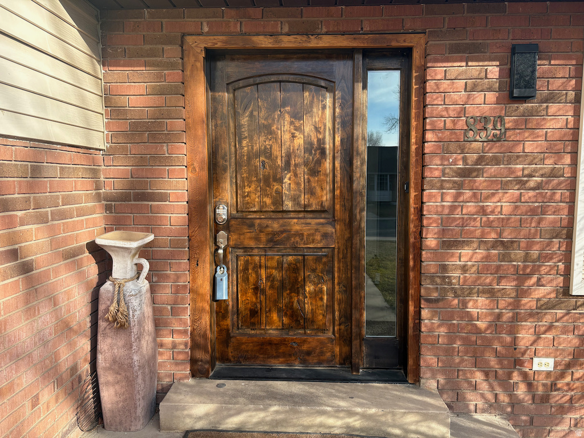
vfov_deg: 53.1
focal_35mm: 26
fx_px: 439
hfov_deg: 67.3
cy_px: 219
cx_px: 292
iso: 64
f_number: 1.6
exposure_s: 1/1064
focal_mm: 5.96
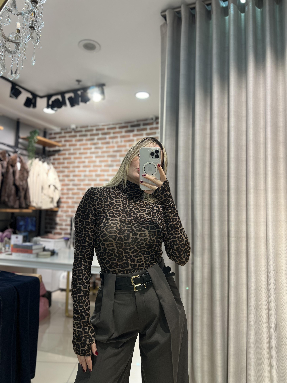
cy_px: 192
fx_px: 287
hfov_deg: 53.1
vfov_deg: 67.3
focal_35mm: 26
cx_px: 144
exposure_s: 1/100
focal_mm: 5.7
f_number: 1.5
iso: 64
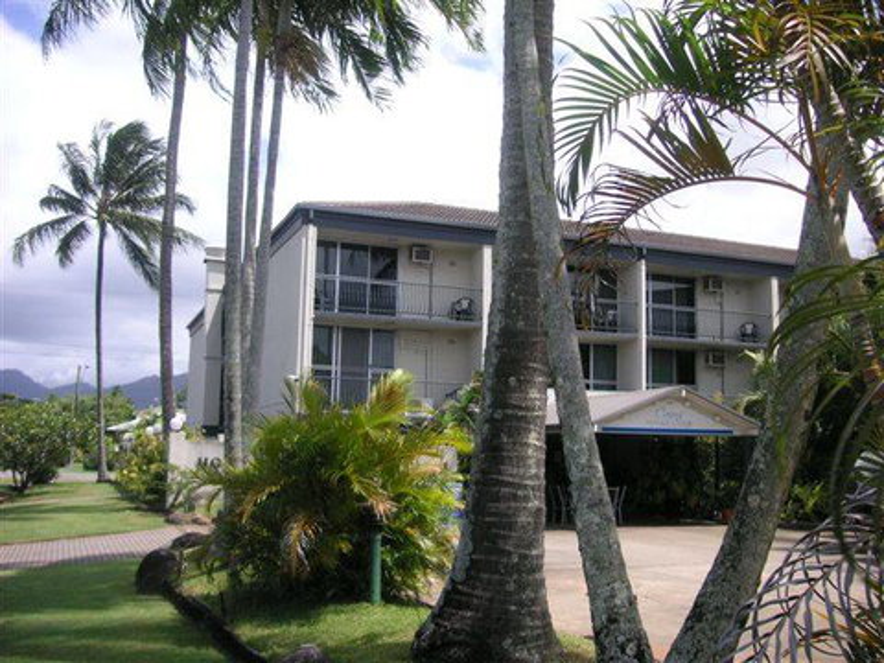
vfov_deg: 38.7
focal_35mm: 37
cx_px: 442
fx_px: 945
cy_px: 332
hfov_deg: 50.1
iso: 50
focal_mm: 6.1
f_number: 6.7
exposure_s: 1/180
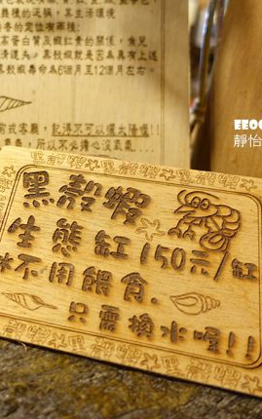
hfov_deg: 32.8
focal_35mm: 37
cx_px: 27
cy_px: 209
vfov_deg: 52.7
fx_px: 422
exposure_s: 1/30
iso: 500
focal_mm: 8.8
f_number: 1.8
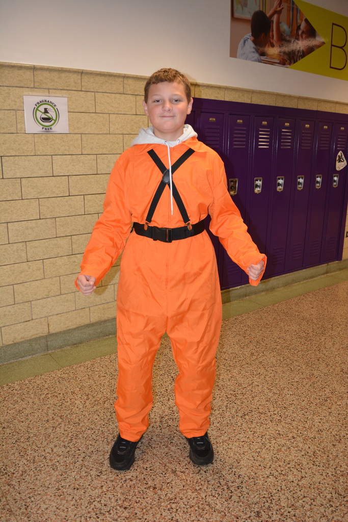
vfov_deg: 61.9
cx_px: 174
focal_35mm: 30
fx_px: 435
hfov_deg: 43.6
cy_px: 261
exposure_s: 1/60
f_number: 3.8
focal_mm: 20
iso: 800
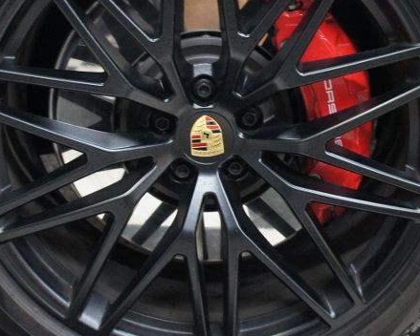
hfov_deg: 31.9
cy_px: 112
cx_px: 240
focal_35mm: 59
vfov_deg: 25.7
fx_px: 734
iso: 1600
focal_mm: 18
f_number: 3.5
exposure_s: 1/30
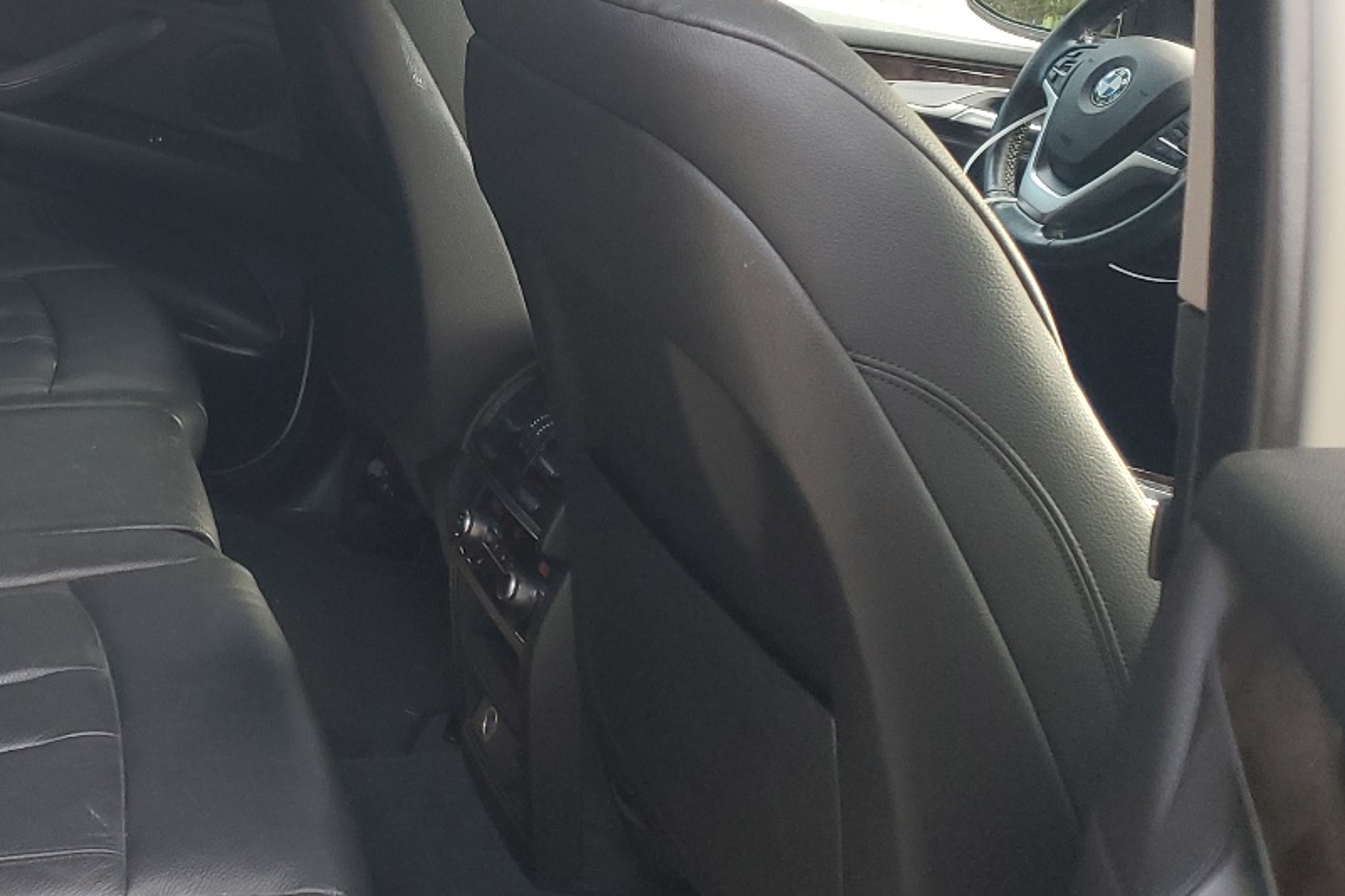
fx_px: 2017
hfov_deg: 33.9
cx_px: 24
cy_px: 178
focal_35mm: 54
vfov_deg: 24.7
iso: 70
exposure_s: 1/120
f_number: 1.5
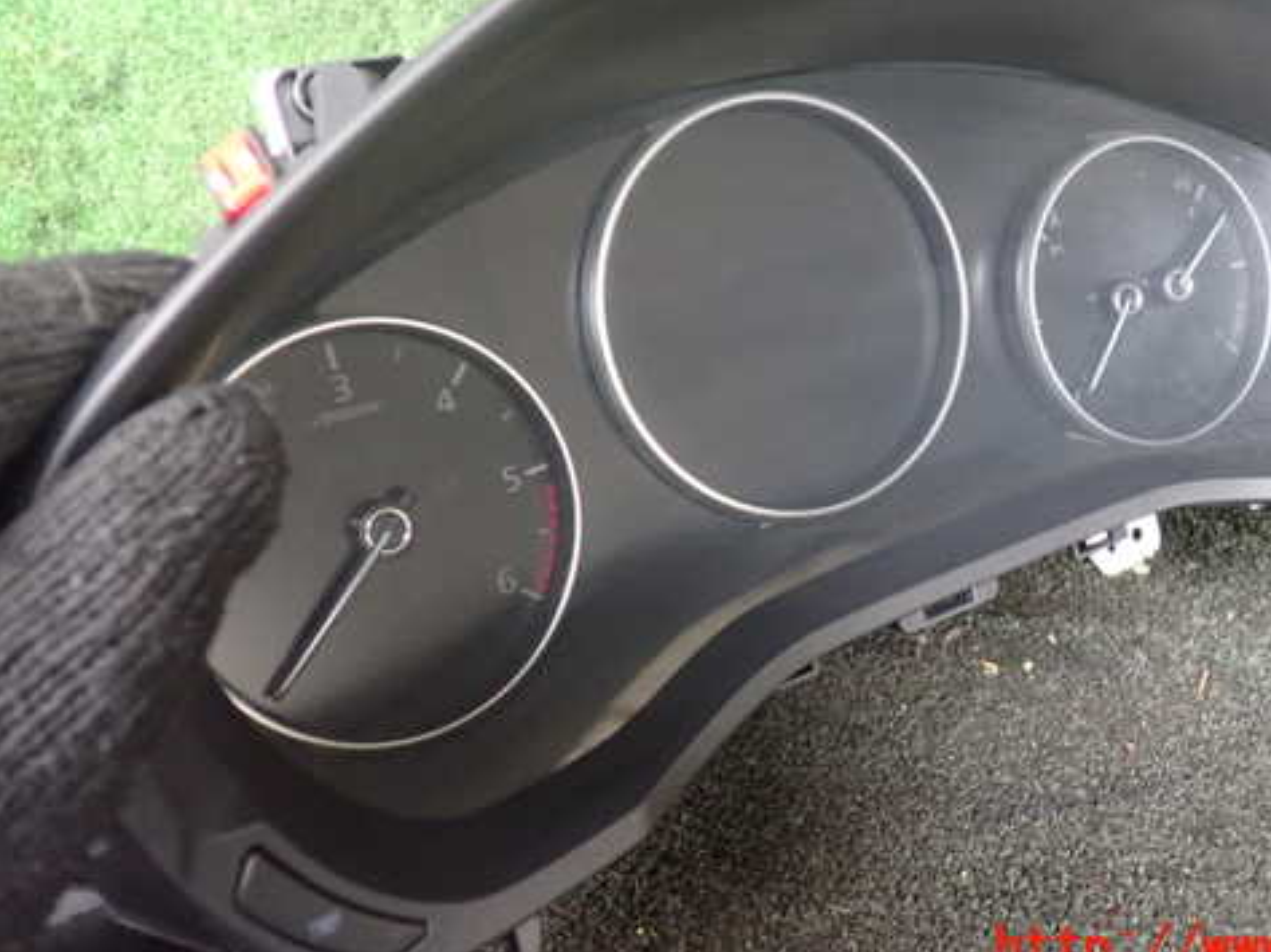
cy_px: 381
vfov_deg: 37.5
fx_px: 1395
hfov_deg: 48.5
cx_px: 796
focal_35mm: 38
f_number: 2.3
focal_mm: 5.4
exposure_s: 1/25
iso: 800
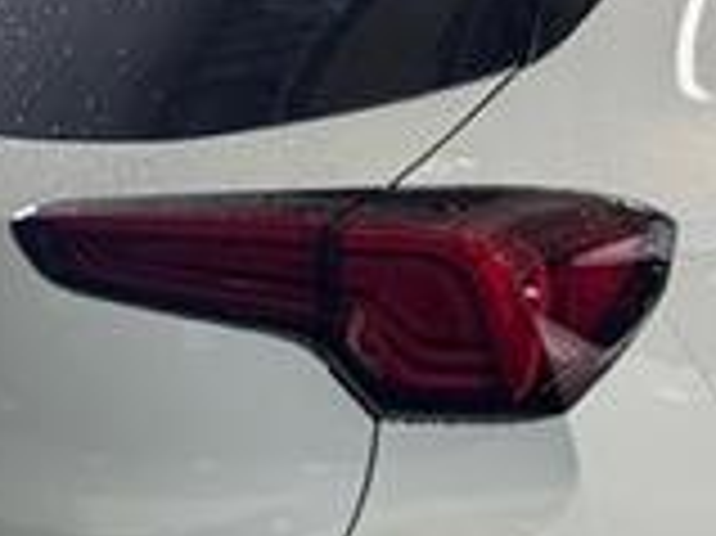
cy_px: 468
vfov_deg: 19.1
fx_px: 1571
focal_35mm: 76
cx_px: 383
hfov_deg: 25.7
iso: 200
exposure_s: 1/120
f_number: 1.78
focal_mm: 6.76
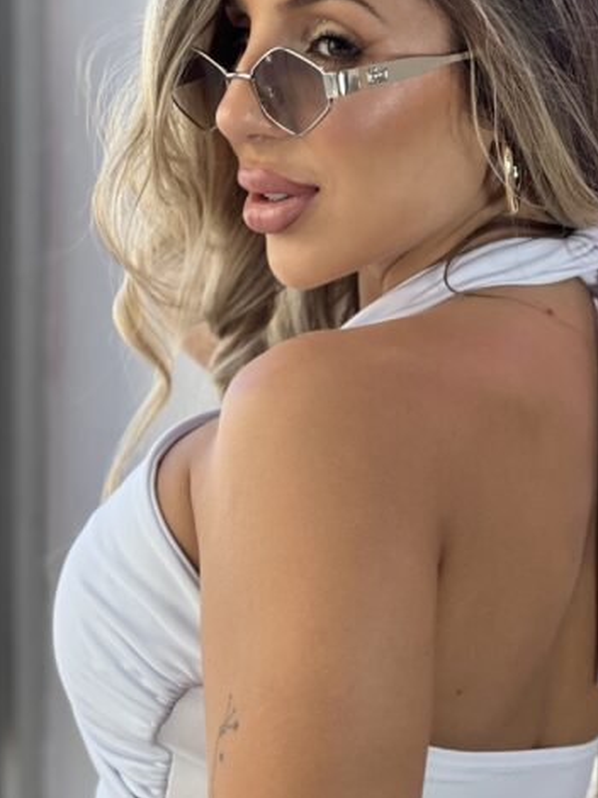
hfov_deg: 9.7
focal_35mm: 153
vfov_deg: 12.9
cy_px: 541
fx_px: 3527
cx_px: 338
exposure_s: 1/120
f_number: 2.8
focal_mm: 9
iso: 100
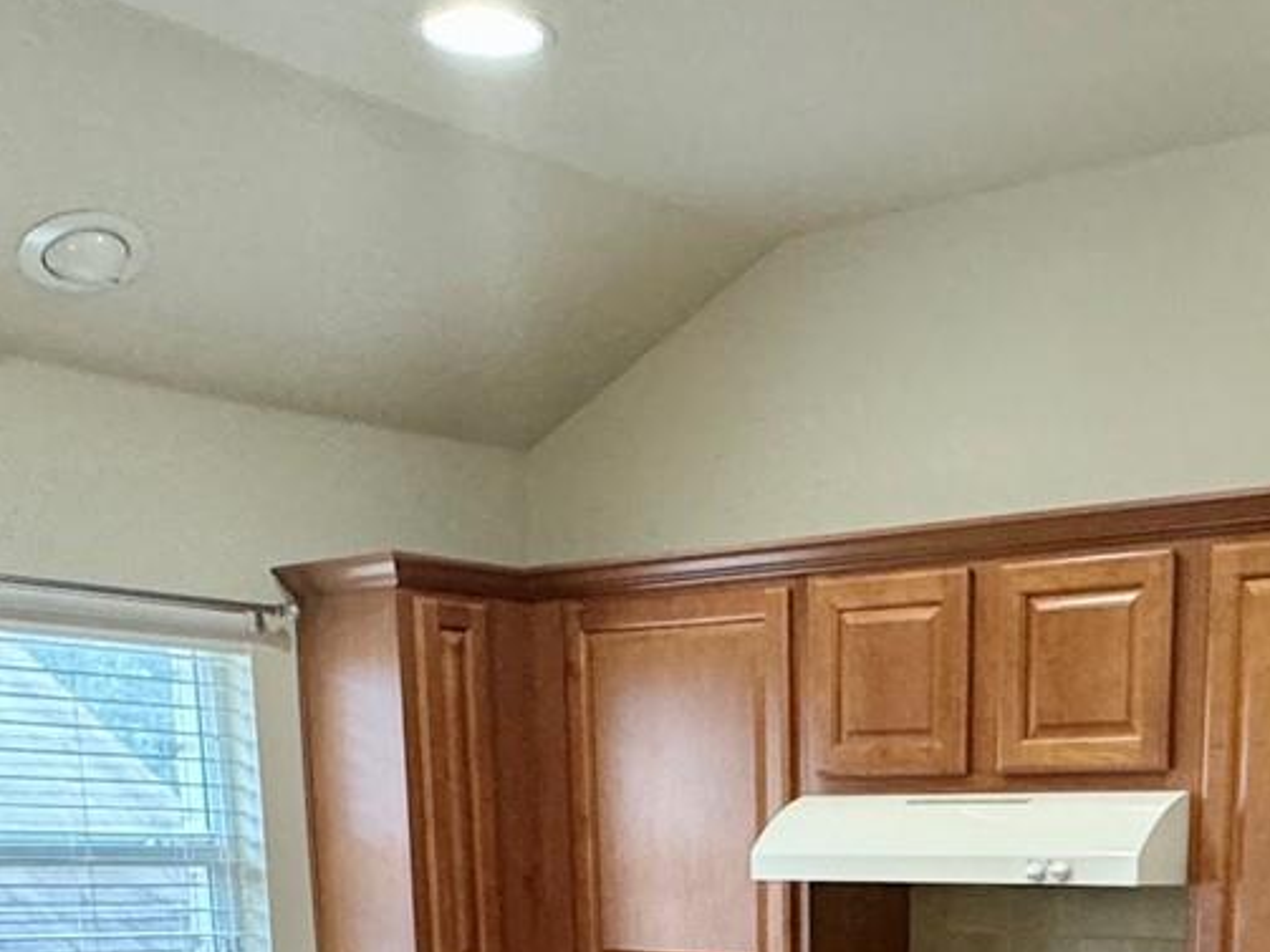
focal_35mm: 57
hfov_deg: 33.2
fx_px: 2091
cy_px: 1384
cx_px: 927
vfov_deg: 21.8
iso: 250
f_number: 2.2
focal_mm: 2.22
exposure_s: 1/120
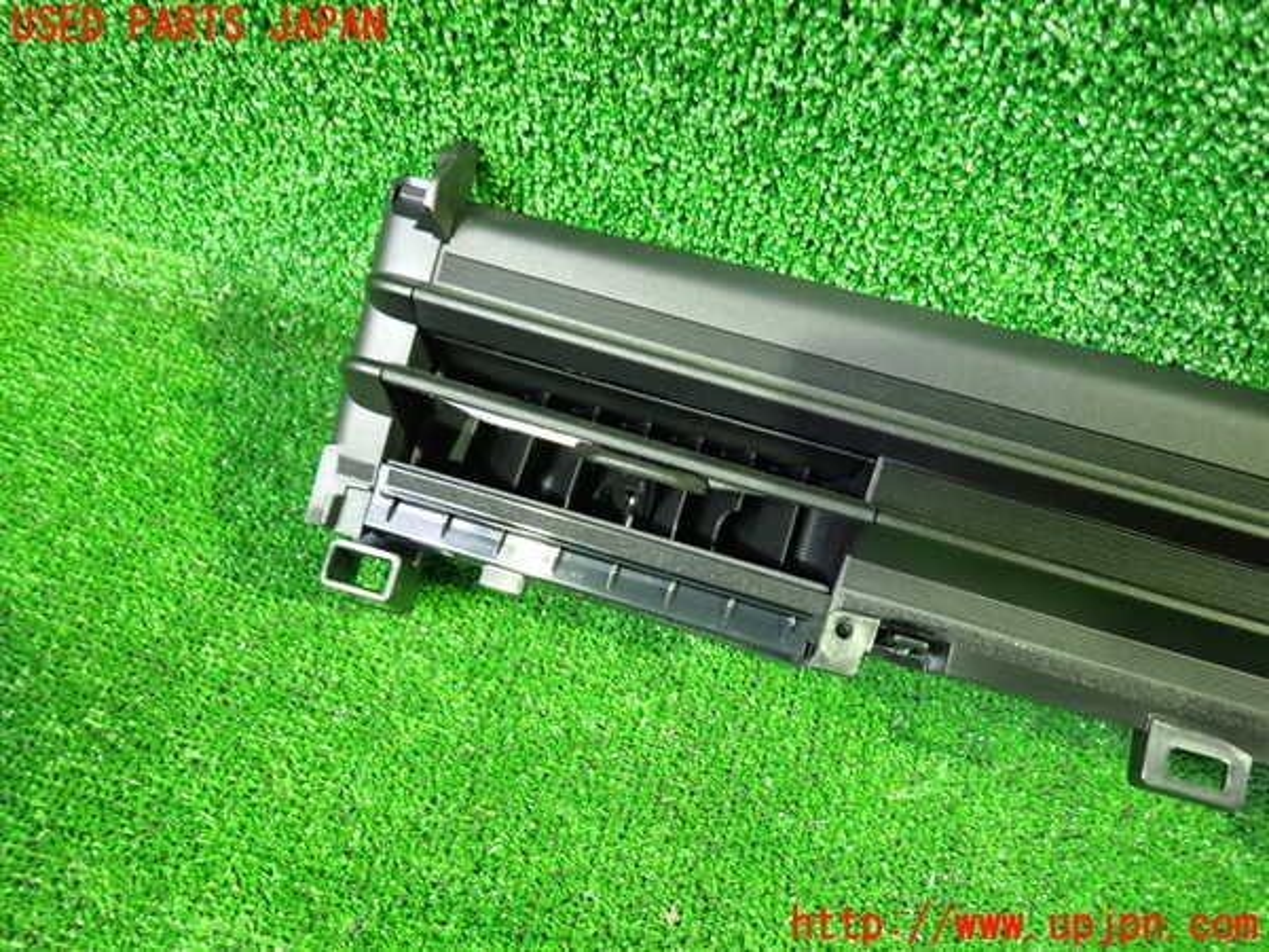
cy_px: 476
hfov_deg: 69.4
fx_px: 916
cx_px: 634
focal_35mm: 25
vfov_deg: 54.9
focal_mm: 4.5
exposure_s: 1/15
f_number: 2
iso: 800
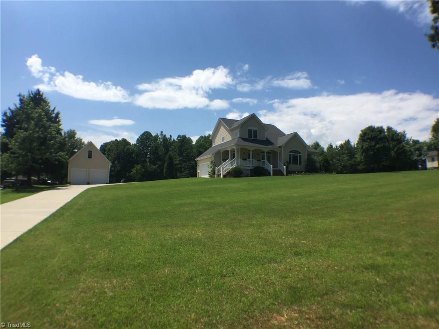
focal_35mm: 29
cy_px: 164
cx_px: 220
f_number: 2.2
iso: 32
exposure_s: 1/2825
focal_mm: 4.15
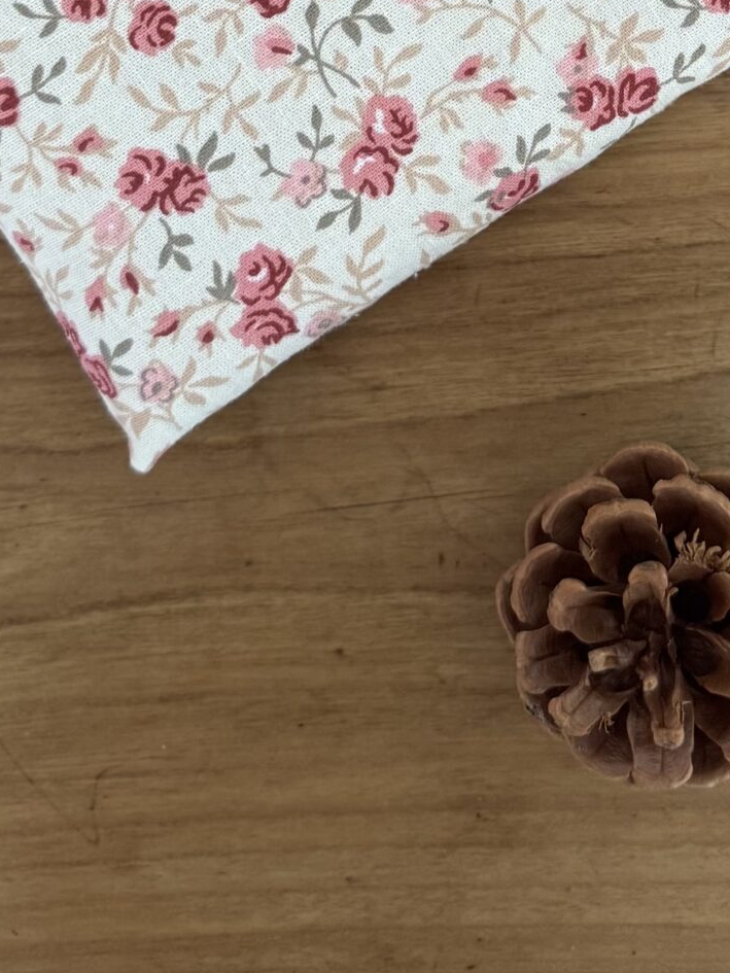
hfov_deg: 22.5
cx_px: 506
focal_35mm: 65
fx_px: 1827
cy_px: -244
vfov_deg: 26.1
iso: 250
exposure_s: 1/60
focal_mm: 6.76
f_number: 1.78
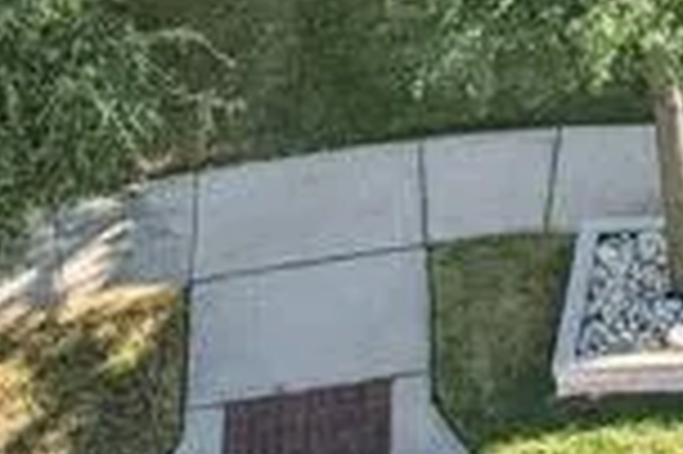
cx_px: 1254
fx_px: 2805
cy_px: -499
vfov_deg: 8.7
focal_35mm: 148
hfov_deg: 12.6
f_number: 2.8
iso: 100
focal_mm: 8.38
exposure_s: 1/1000
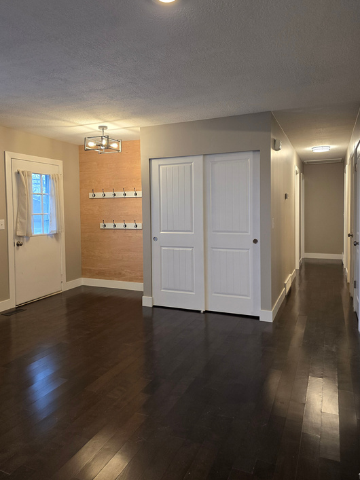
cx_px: 174
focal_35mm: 25
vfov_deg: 69.3
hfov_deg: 54.9
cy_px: 221
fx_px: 347
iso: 320
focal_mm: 6.3
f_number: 1.7
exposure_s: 1/120
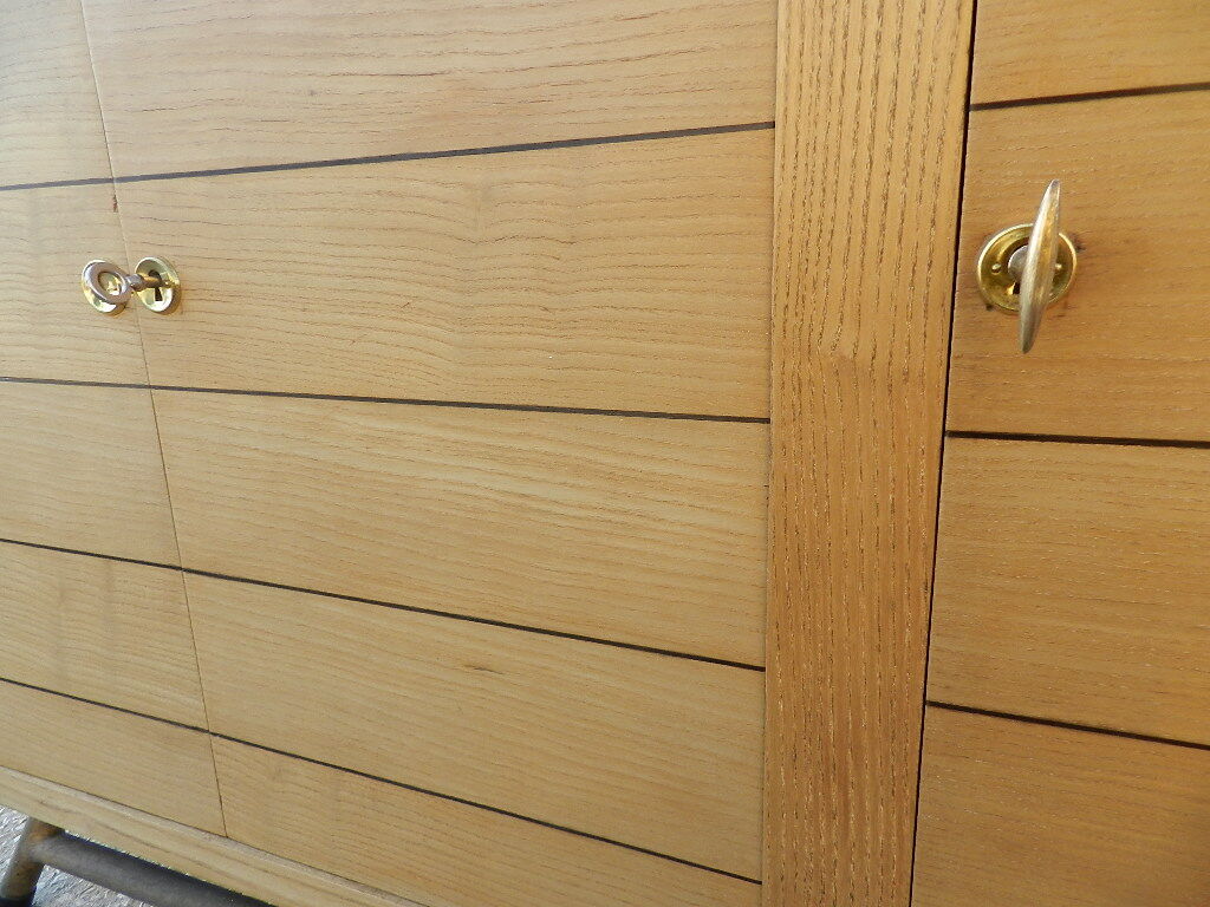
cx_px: 605
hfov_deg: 73.9
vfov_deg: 58.9
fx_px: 804
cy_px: 454
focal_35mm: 23
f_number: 3.4
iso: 160
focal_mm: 4
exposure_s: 1/200
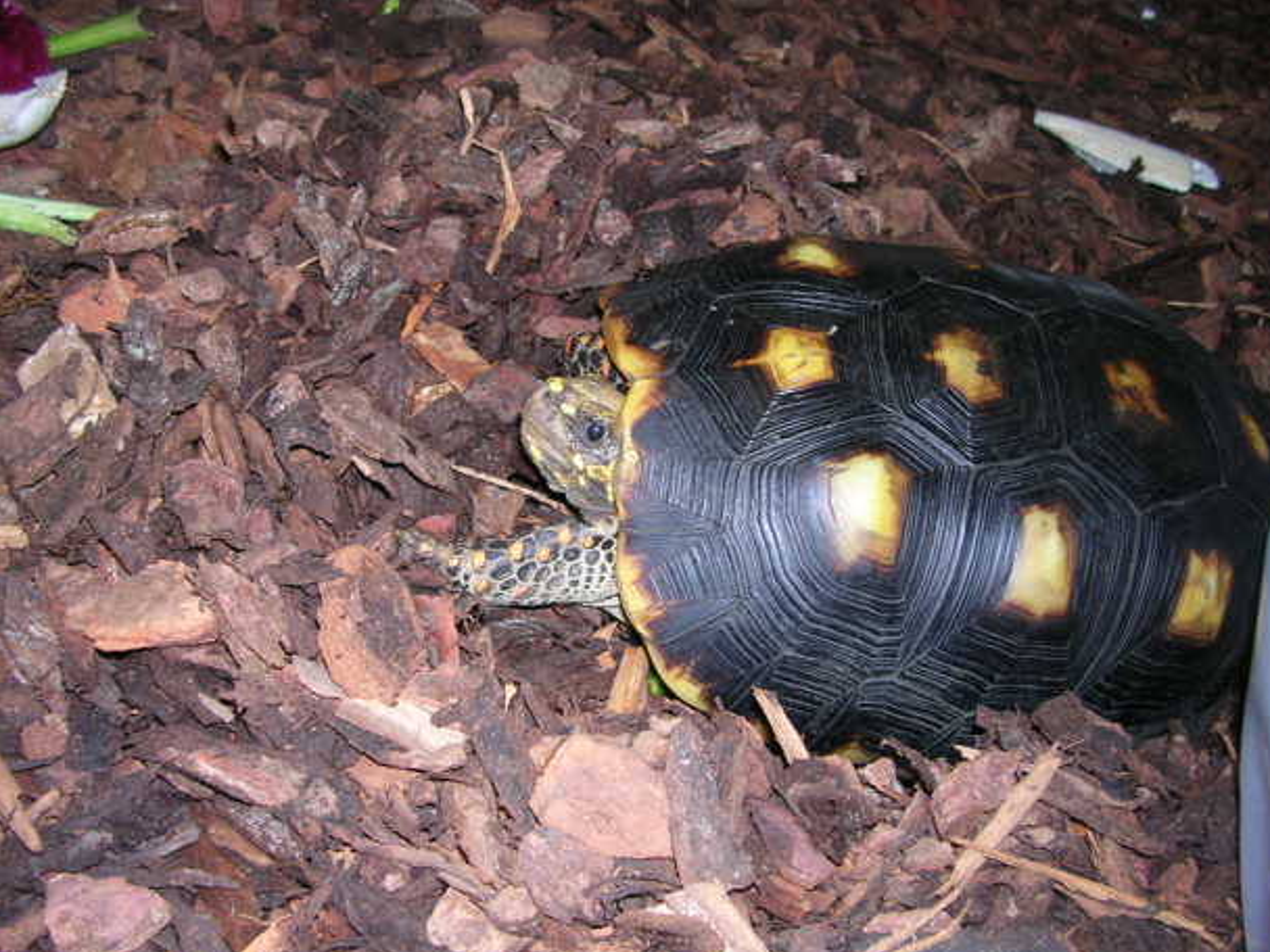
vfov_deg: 36.0
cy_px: 482
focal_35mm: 40
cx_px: 633
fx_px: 1468
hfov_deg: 46.8
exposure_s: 1/60.1
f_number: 2.8
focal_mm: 5.8
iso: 100
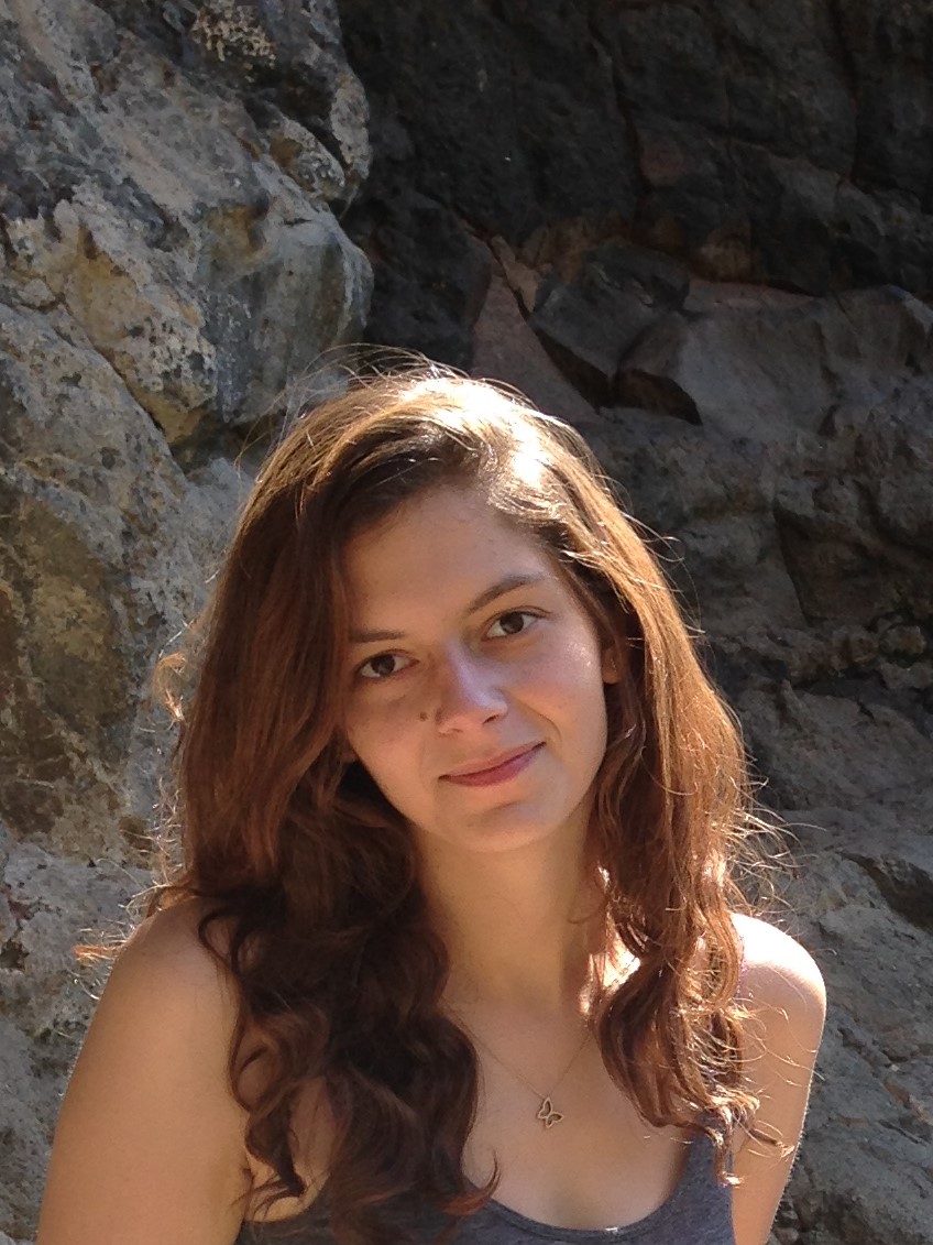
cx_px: 466
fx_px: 1186
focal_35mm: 33
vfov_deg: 55.4
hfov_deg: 42.9
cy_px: 622
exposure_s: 1/261
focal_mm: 4.12
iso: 50
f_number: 2.4
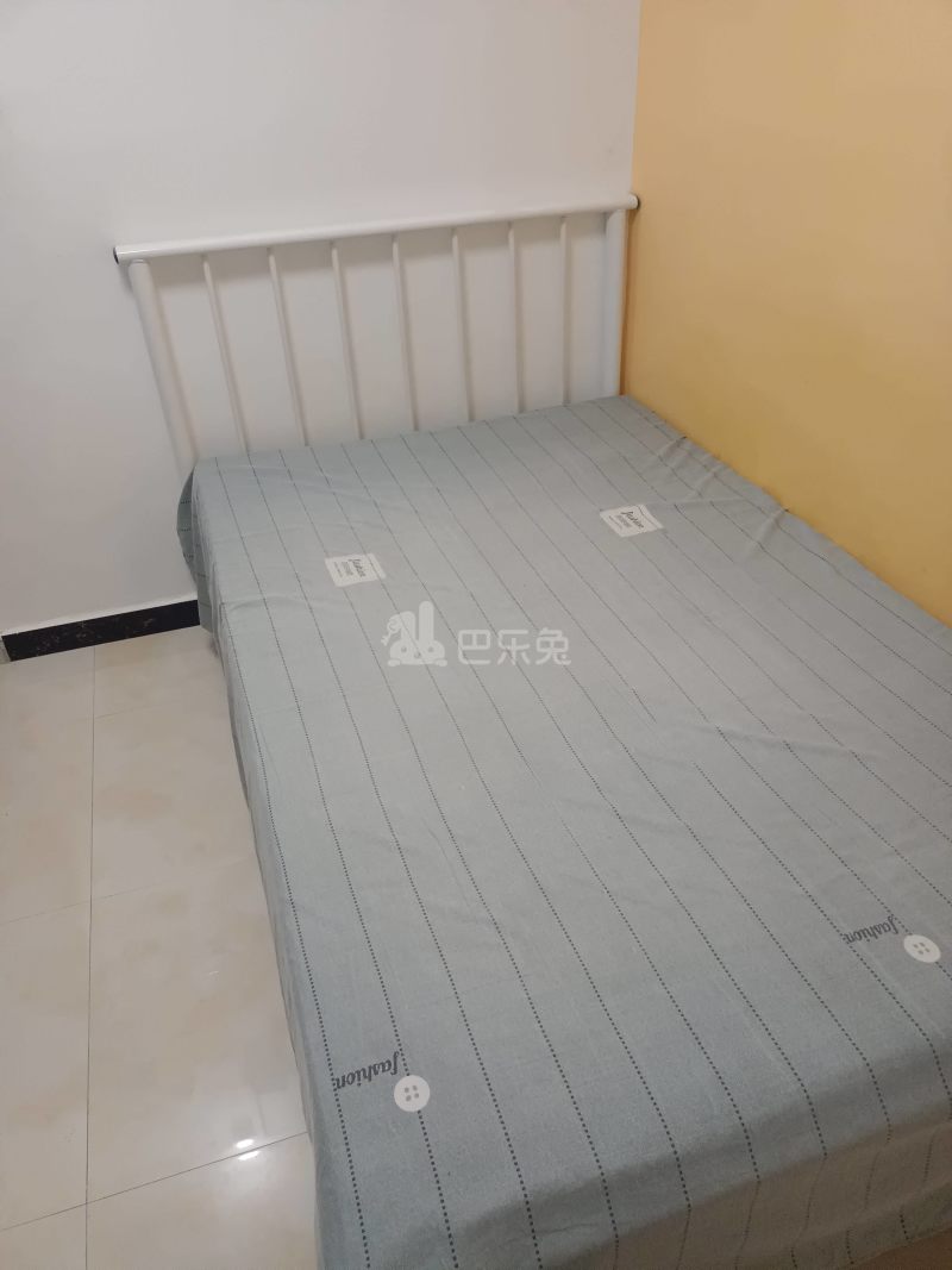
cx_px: 476
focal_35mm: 25
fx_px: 917
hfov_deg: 54.9
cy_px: 635
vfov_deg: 69.4
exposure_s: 1/100
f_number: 1.79
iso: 578
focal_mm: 4.71
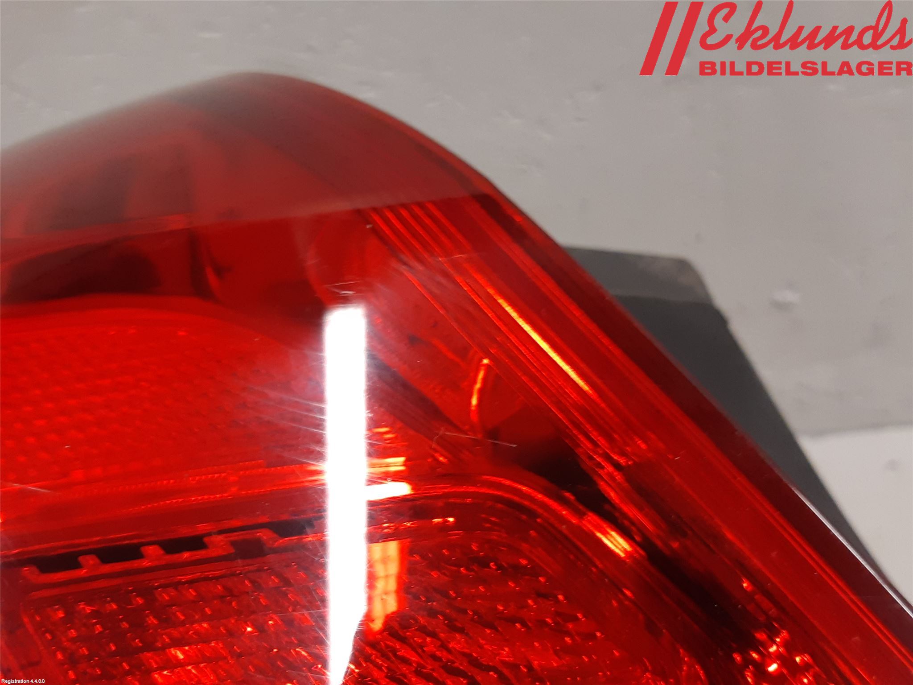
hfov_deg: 67.3
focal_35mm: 26
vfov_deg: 53.1
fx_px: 686
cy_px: 342
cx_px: 456
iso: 160
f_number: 1.7
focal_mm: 3.93
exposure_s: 1/50
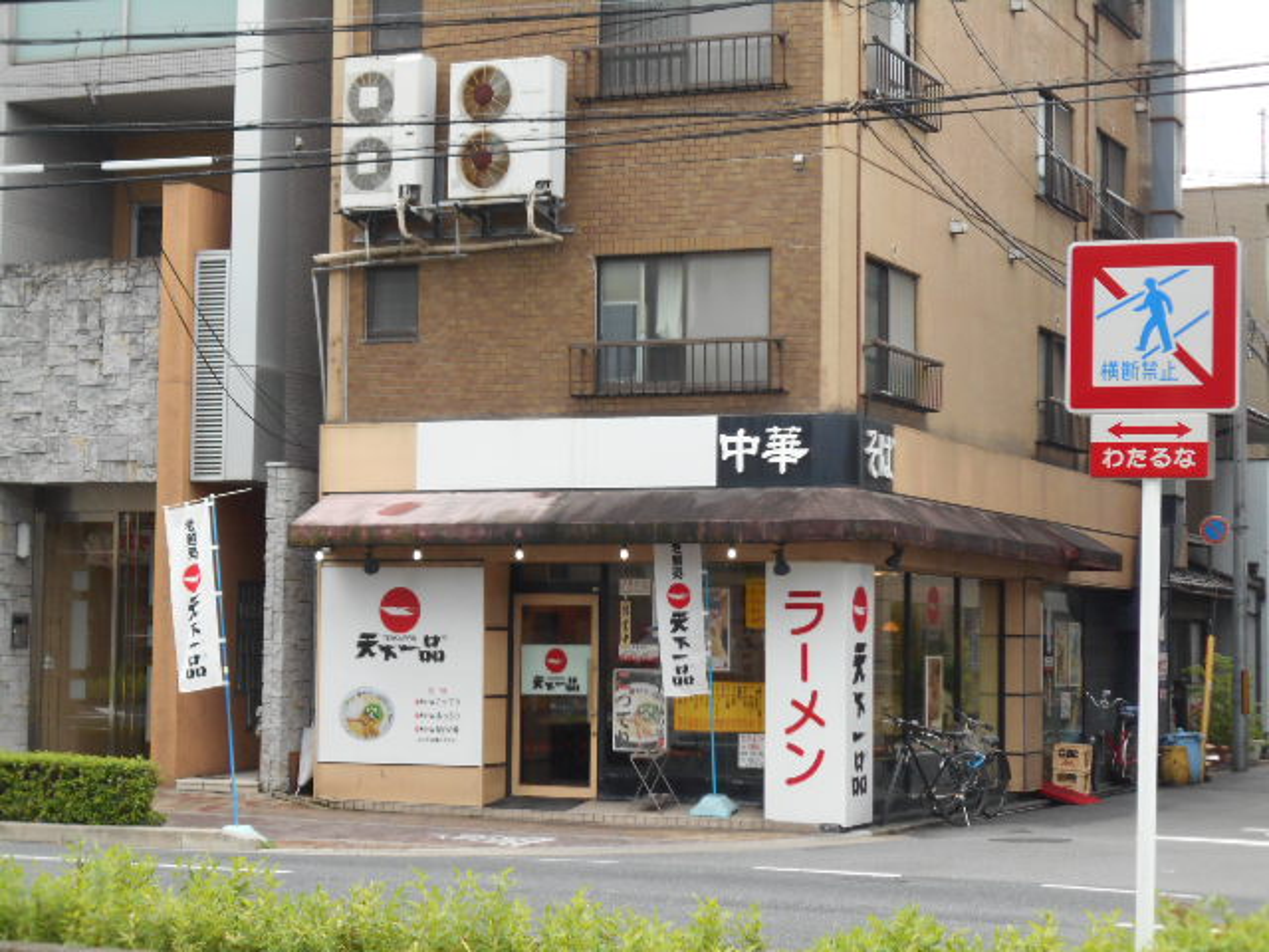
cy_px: 476
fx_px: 2786
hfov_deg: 25.7
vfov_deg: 19.4
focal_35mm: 76
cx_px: 634
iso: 220
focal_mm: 13.5
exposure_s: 1/250
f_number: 5.8
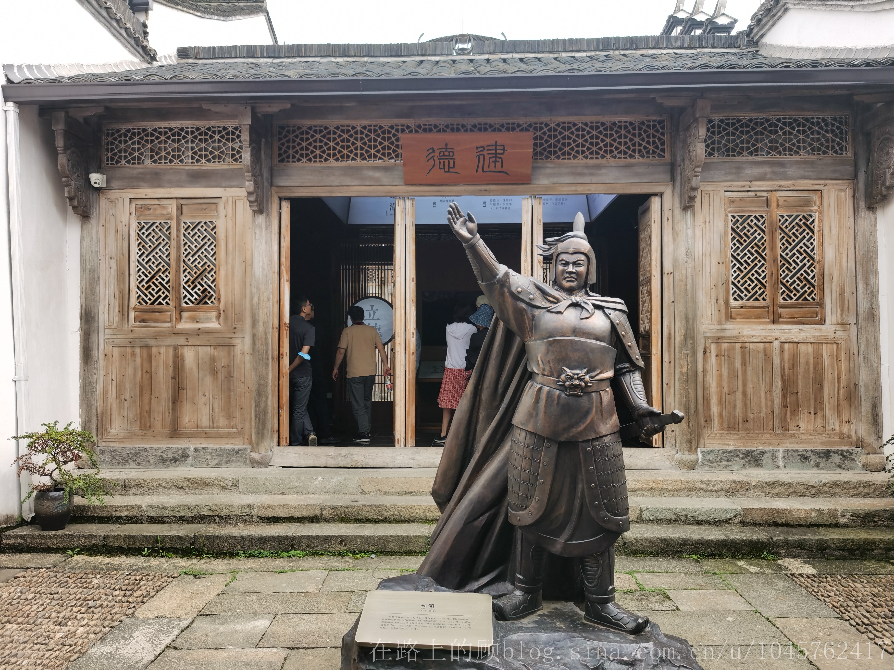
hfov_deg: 65.3
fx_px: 697
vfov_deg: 51.4
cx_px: 447
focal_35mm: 27
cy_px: 335
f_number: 1.6
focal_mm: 5.56
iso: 50
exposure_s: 1/934
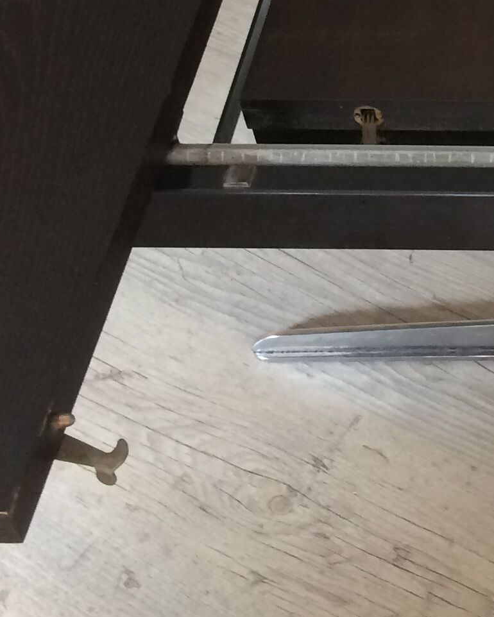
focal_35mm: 96
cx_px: 703
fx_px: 1754
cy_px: 4
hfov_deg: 15.0
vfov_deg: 19.4
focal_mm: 4.15
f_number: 2.2
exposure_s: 1/33
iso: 125
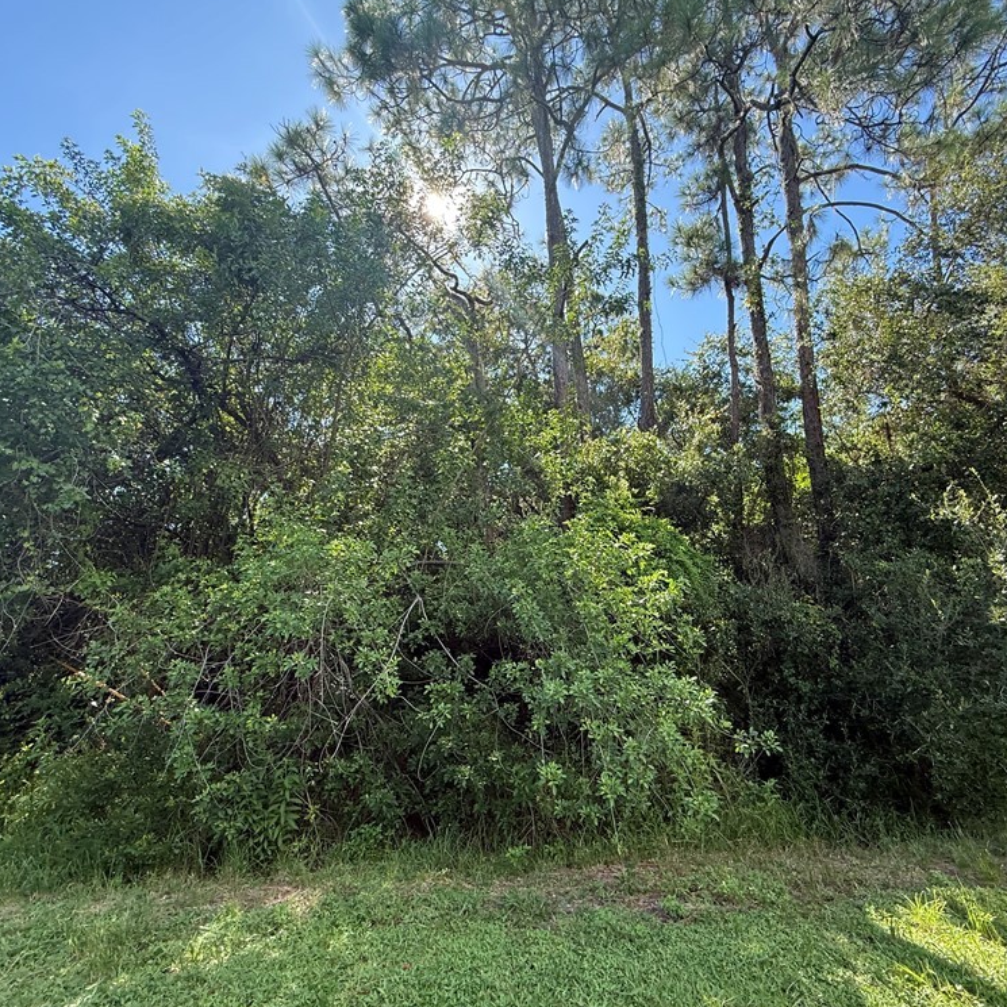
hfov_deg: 83.9
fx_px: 560
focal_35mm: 17
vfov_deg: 84.0
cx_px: 533
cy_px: 497
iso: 64
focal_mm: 2.22
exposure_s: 1/312
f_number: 2.2
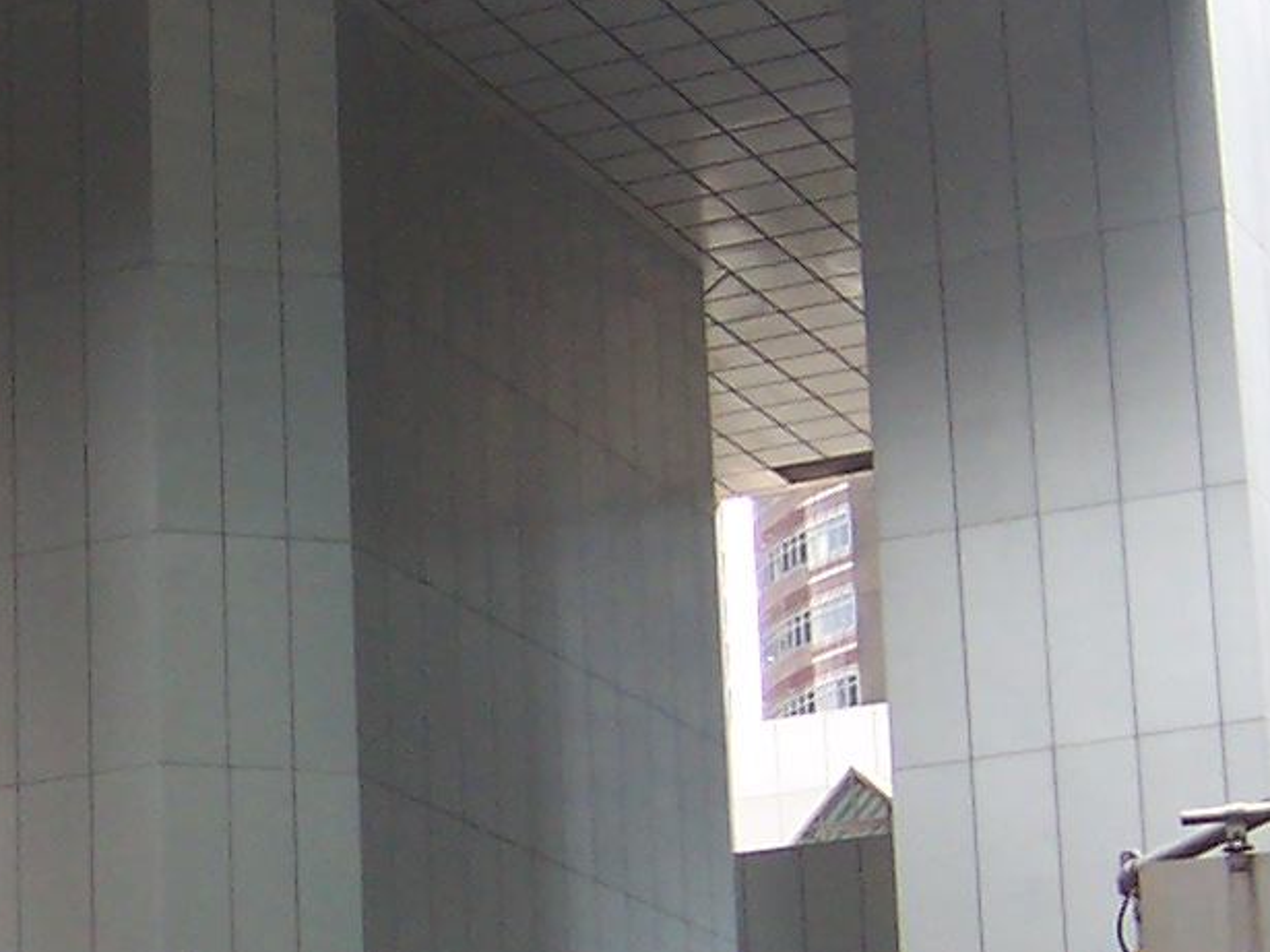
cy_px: 805
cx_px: 17
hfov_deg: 16.2
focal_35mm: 119
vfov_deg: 12.4
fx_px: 4365
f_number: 3.4
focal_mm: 5.6
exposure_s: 1/180
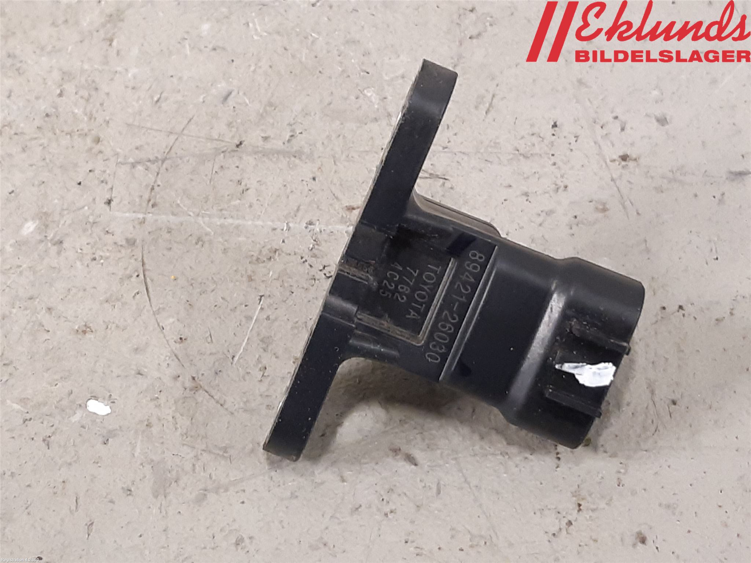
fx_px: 564
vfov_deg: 53.1
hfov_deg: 67.3
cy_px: 282
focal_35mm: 26
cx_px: 376
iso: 200
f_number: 1.7
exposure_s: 1/33
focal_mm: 3.93
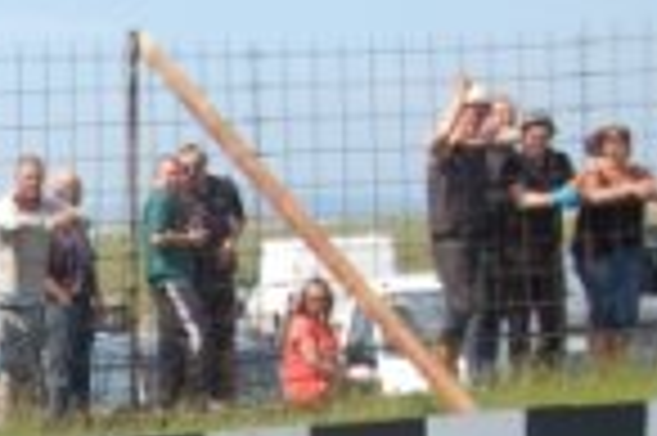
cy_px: 773
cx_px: -500
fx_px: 3704
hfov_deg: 9.7
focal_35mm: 203
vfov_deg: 6.6
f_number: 4.5
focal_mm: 31
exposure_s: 1/1000
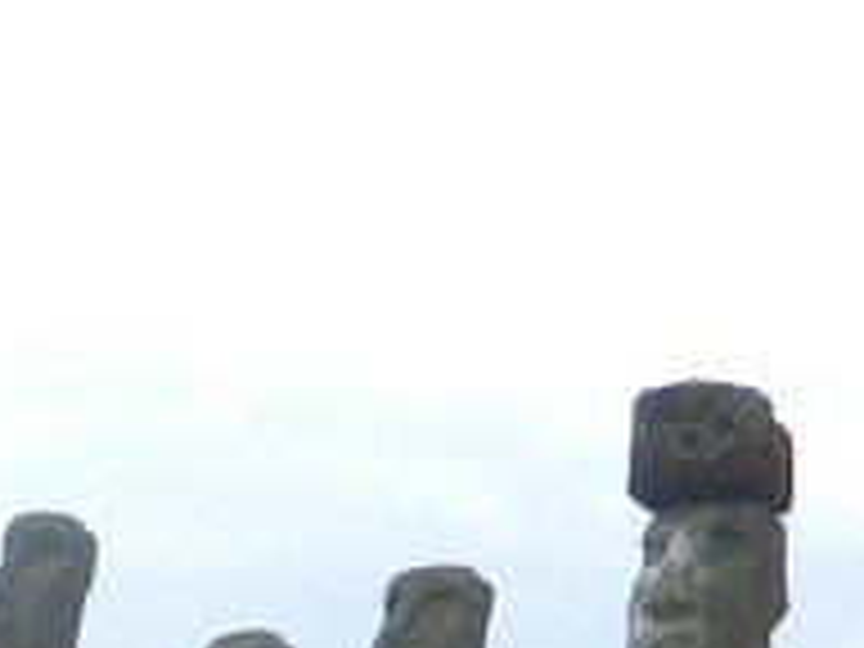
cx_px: 86
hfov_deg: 11.9
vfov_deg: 8.6
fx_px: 4118
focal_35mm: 165
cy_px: 1251
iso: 110
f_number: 3.2
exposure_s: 1/800
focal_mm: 5.6
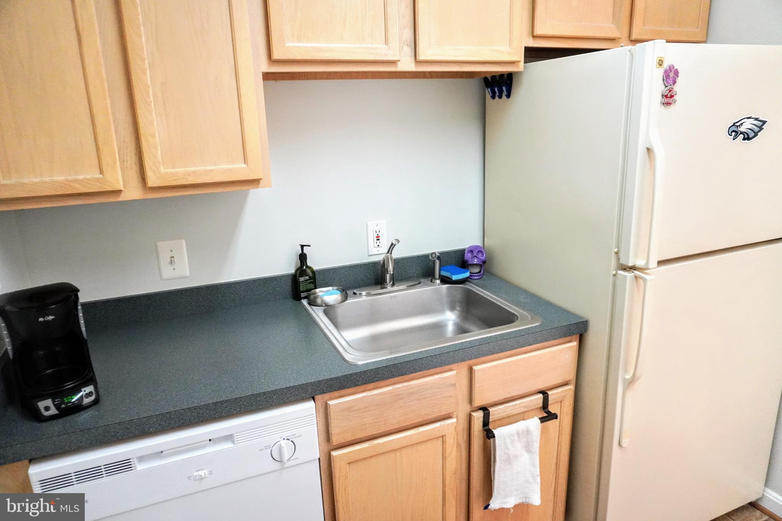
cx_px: 391
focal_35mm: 24
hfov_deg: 73.7
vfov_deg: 53.1
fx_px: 521
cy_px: 260
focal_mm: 16
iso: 2000
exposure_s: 1/160
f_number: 3.5
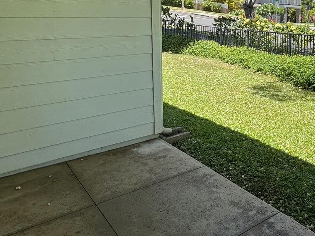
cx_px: 240
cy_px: 45
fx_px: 318
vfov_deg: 39.0
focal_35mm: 35
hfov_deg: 50.2
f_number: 2.2
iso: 40
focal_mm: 2.22
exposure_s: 1/552
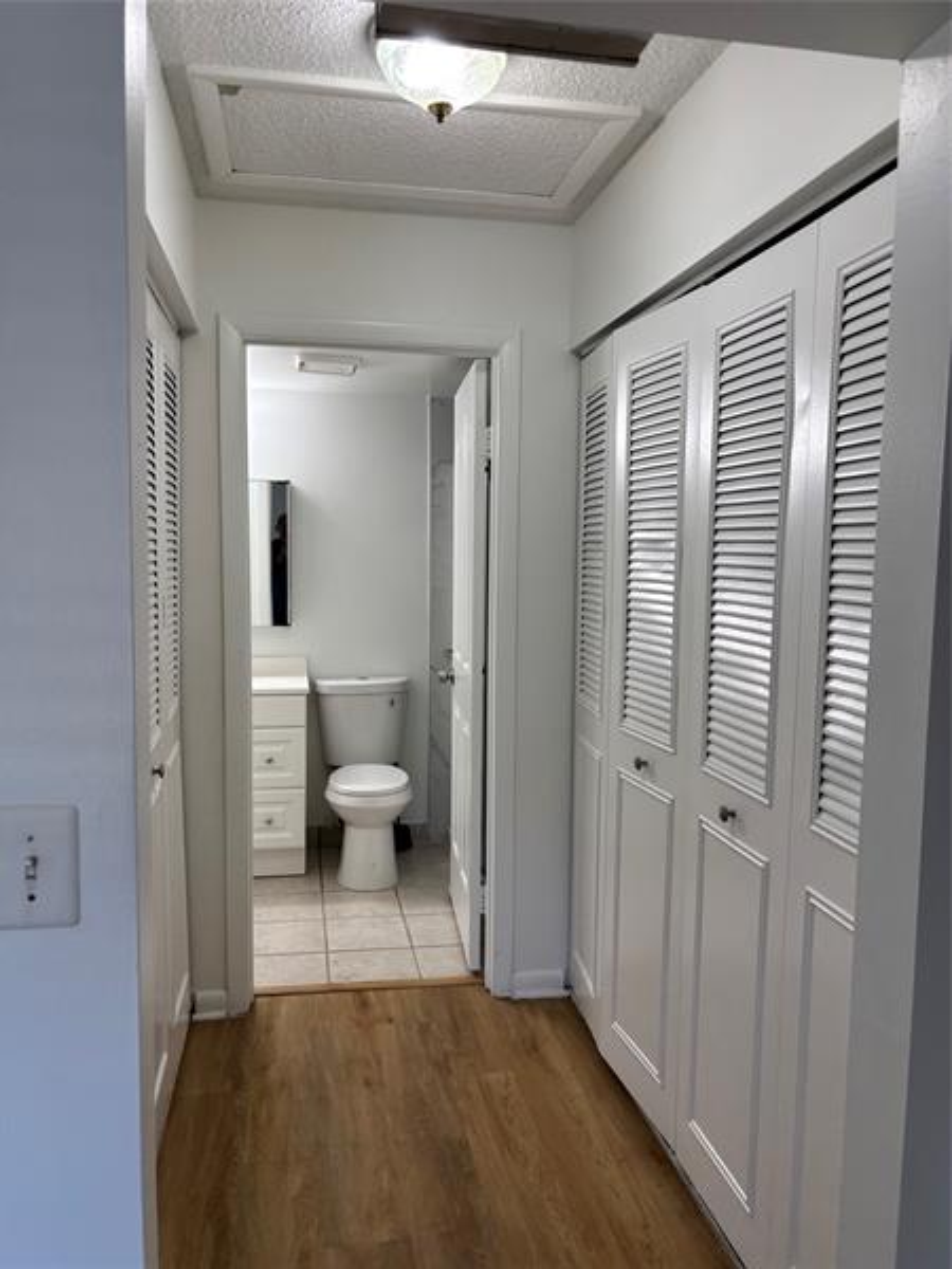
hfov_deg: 53.1
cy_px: 634
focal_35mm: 26
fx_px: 953
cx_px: 476
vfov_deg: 67.3
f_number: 1.6
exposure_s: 1/120
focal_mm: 5.96
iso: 80
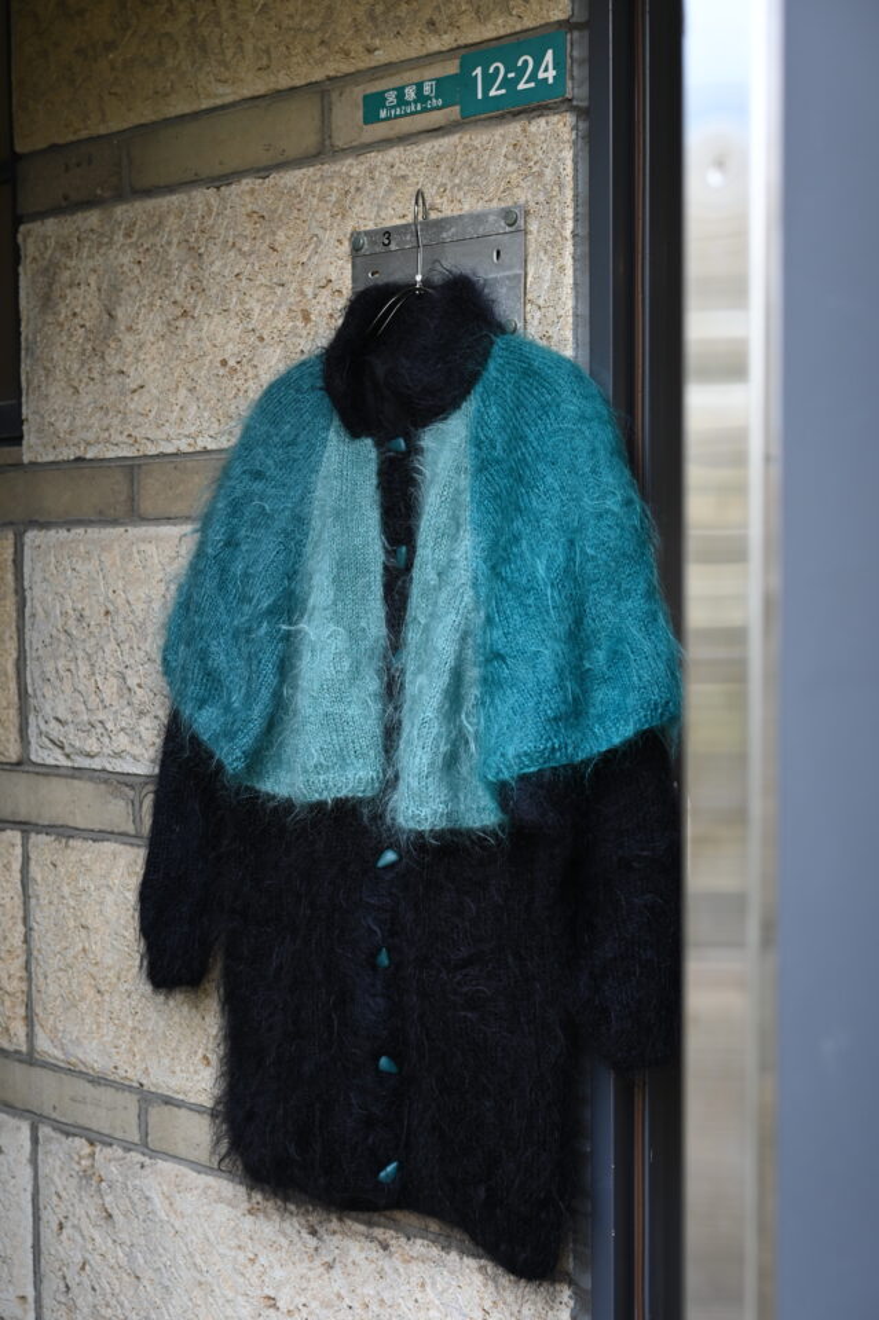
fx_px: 1466
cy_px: 660
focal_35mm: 40
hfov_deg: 33.4
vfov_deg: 48.5
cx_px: 440
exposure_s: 1/125
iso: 400
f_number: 5
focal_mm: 40
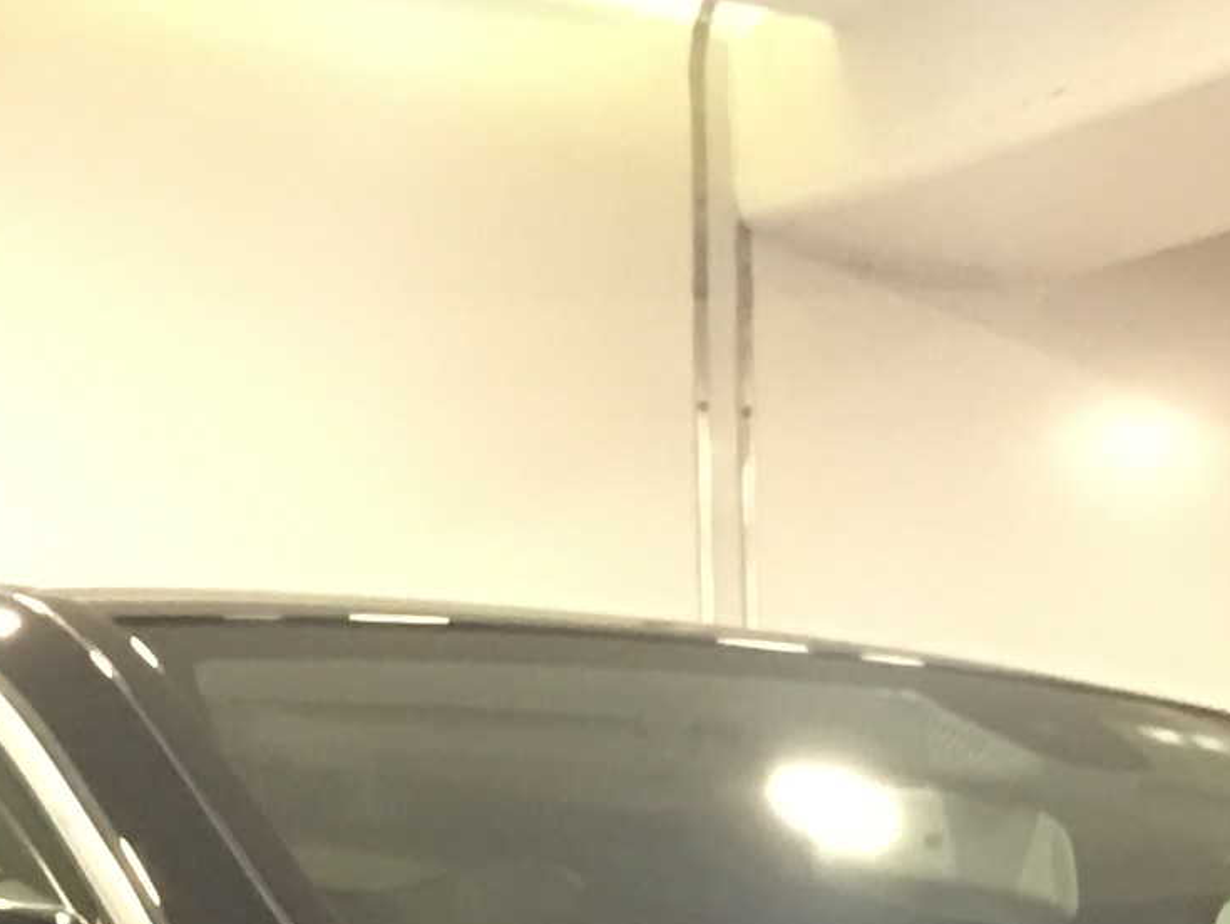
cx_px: 1612
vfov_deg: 8.8
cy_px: 1913
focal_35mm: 159
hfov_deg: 12.1
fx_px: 5652
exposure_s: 1/10
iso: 100
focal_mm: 4.15
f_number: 2.2
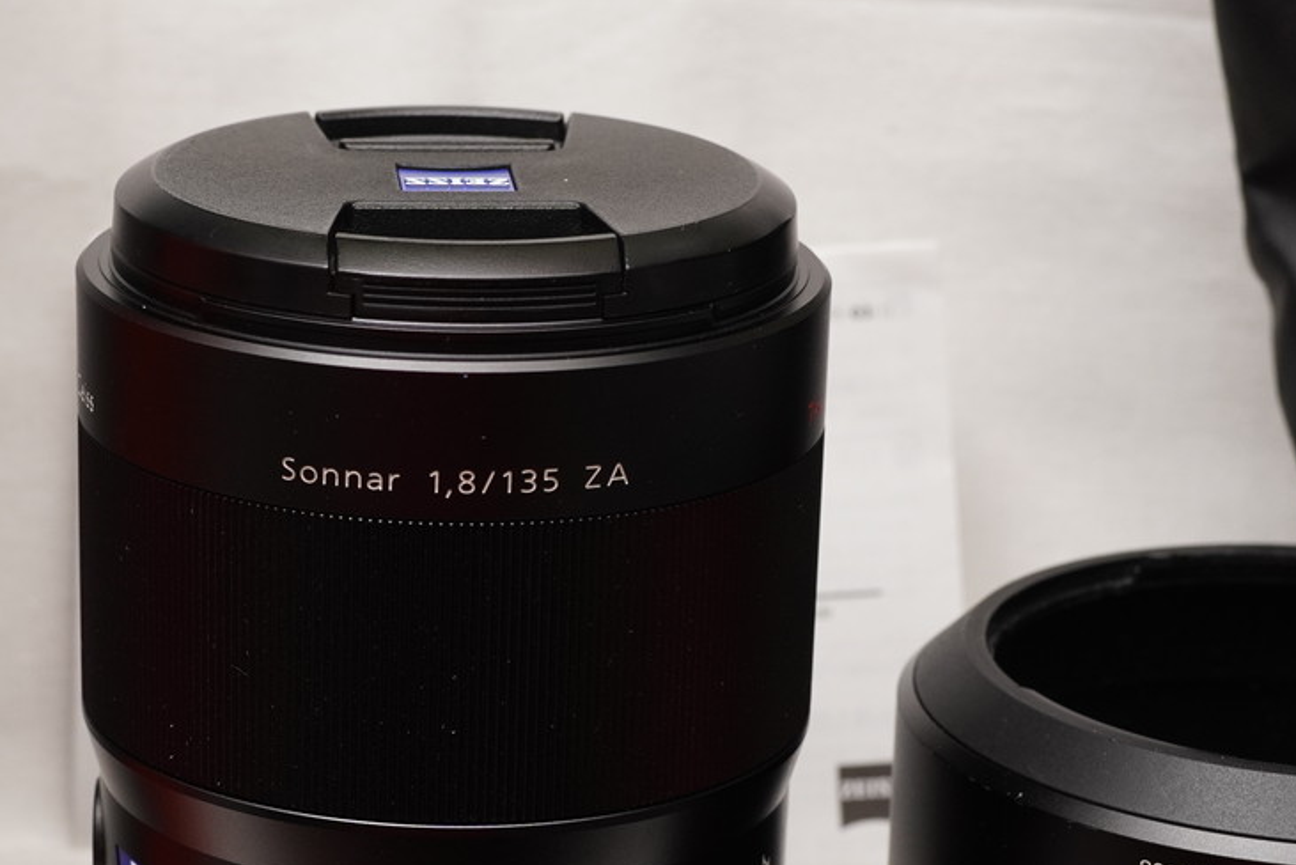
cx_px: 496
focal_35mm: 105
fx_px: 3781
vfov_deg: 13.0
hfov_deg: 19.4
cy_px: 644
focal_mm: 32
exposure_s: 1/60
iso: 500
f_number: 5.6
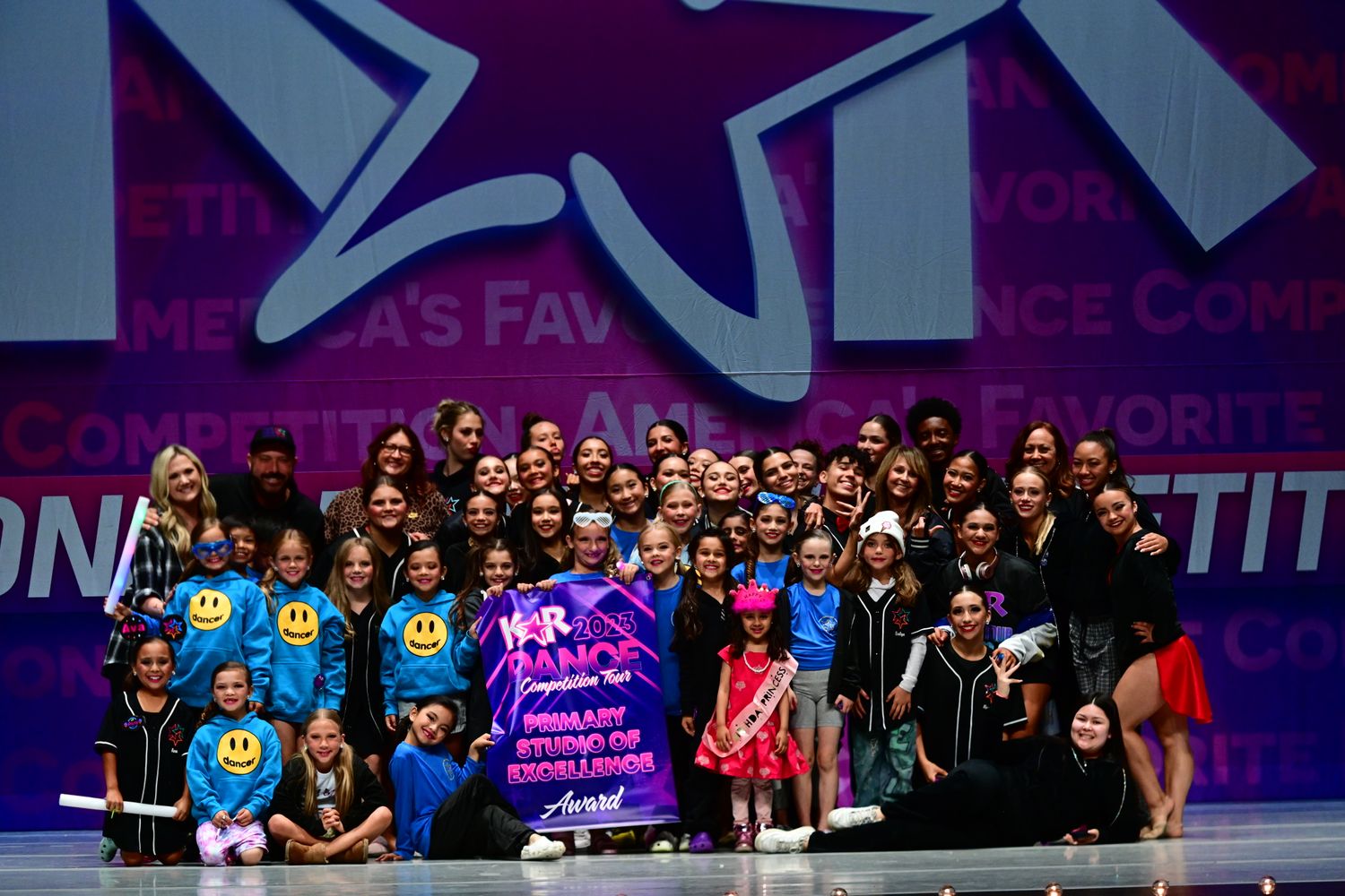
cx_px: 672
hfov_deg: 15.8
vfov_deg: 10.5
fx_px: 4857
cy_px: 448
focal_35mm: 130
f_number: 2.8
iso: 4000
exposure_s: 1/1000
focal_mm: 130
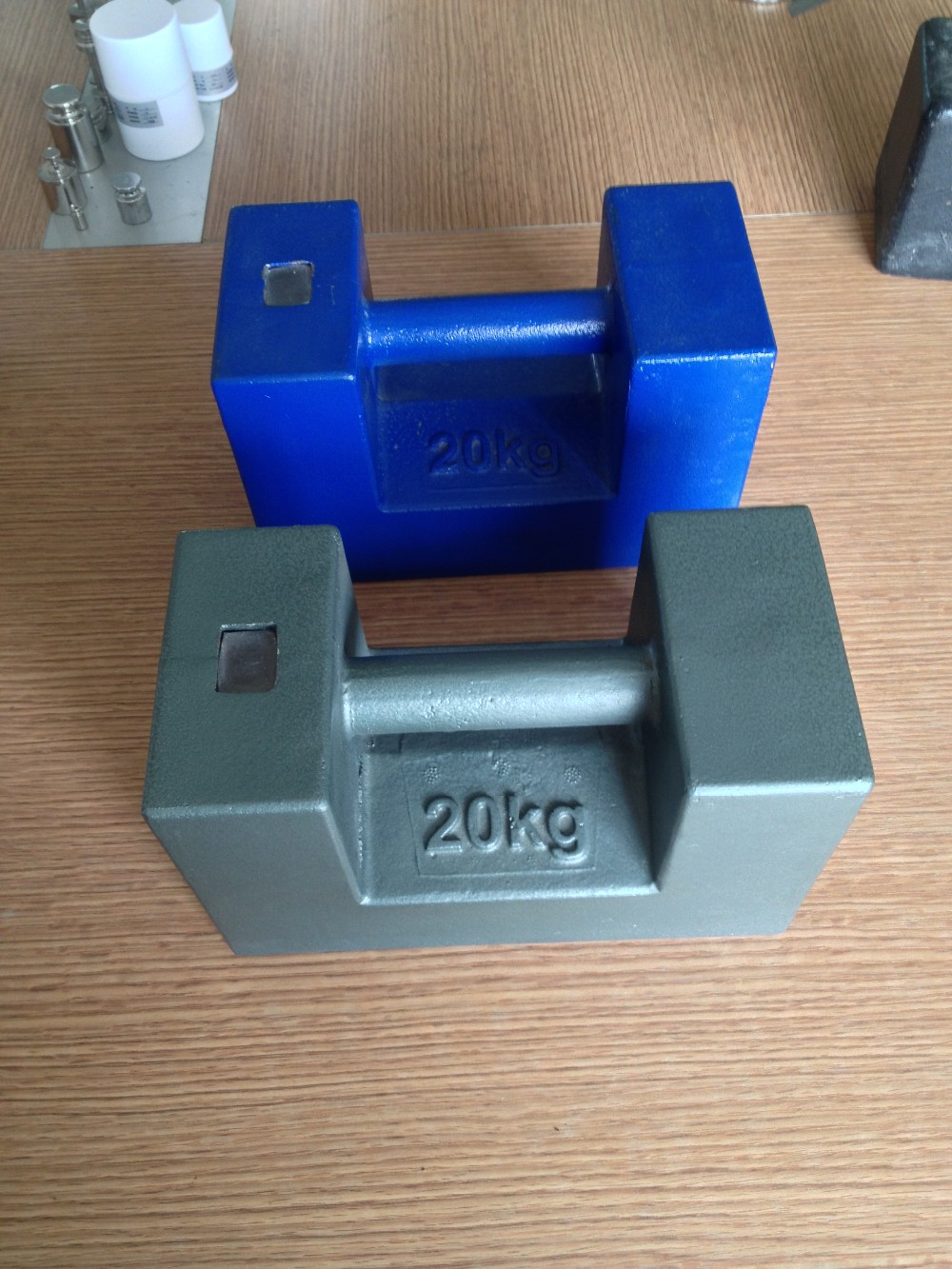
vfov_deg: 52.6
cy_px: 634
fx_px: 1283
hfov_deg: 40.7
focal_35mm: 35
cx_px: 476
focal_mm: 4.28
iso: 64
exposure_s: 1/20
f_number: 2.4
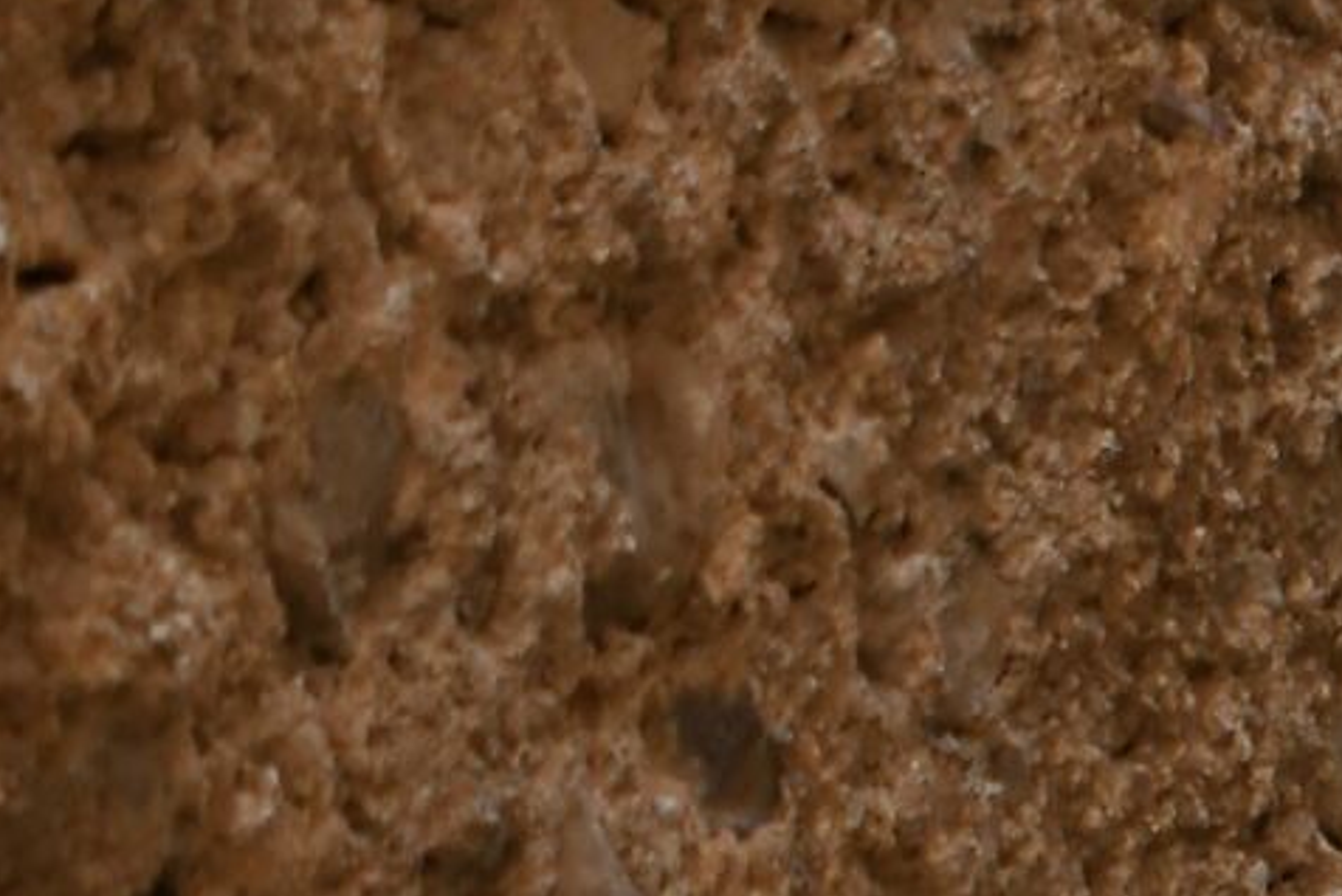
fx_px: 5073
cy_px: 783
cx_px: 3090
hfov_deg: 12.3
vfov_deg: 10.1
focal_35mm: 136
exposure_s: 1/40
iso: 100
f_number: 3.5
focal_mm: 18
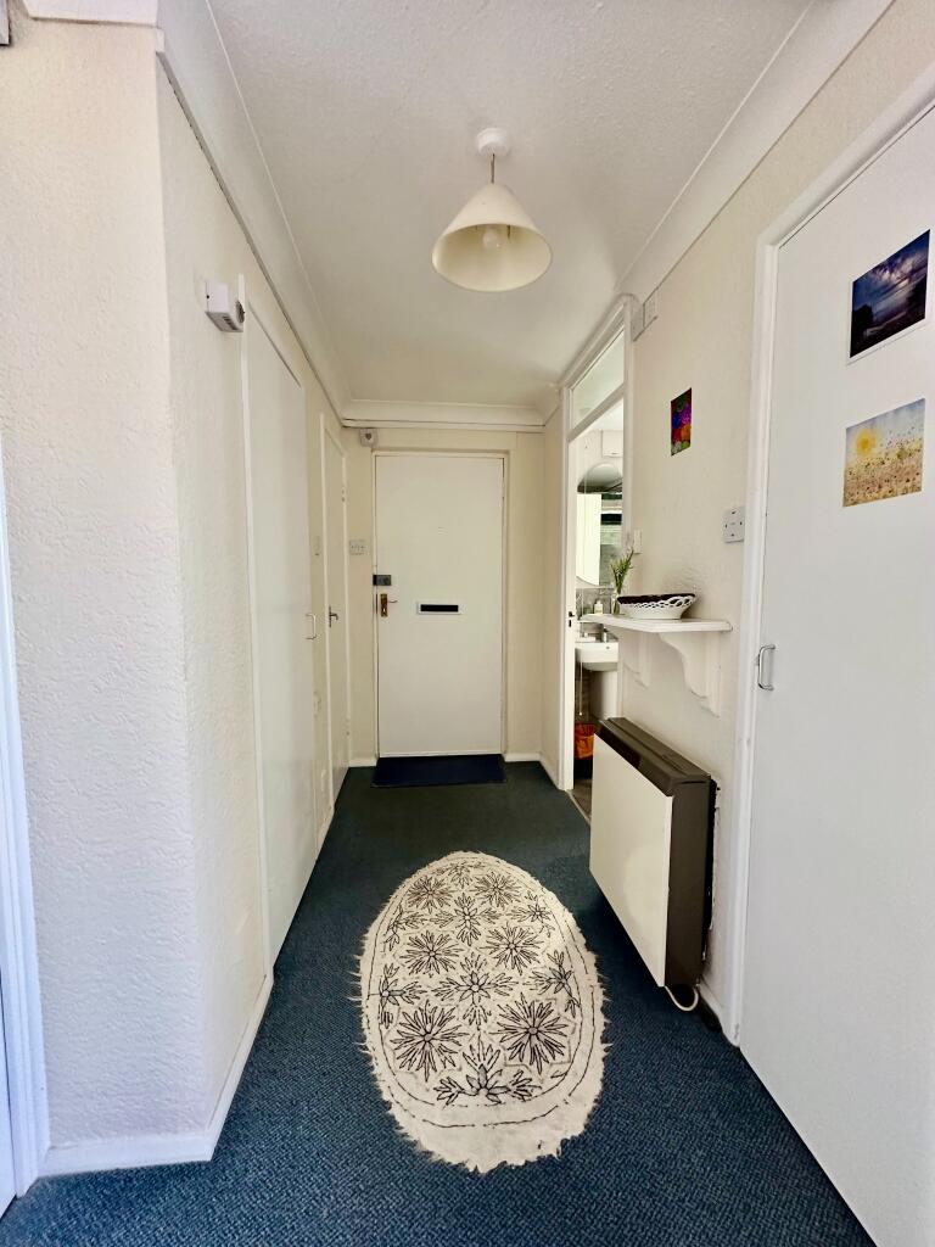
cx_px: 468
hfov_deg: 85.7
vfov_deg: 102.1
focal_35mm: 14
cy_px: 624
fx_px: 504
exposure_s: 1/60
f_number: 2.2
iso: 320
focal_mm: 2.22
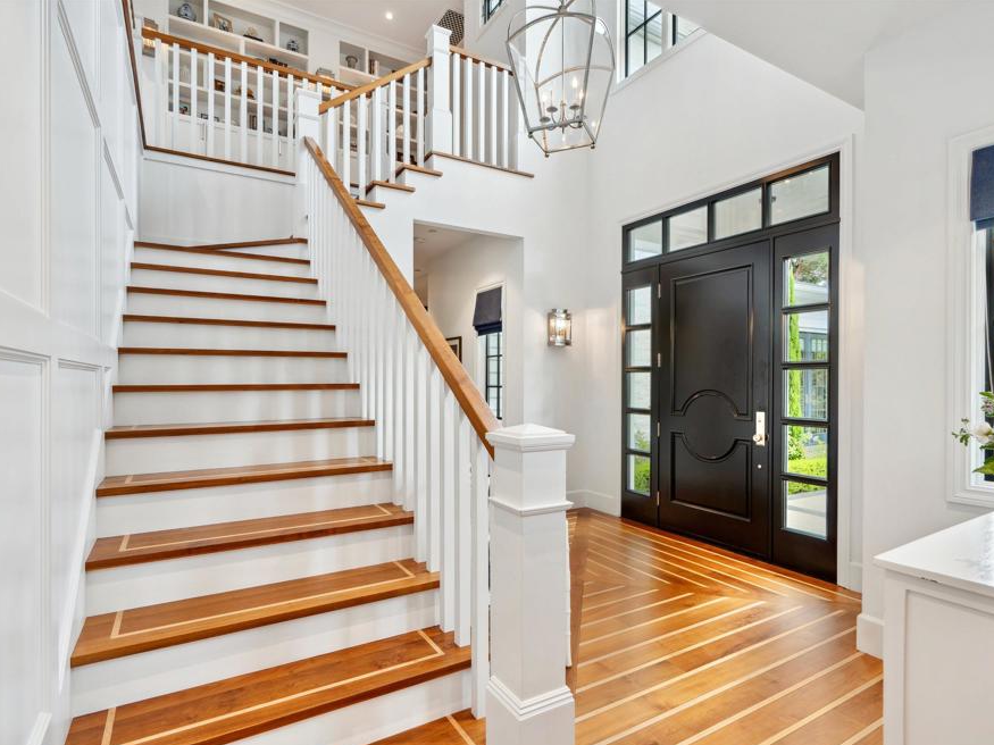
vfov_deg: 71.6
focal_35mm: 18
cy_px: 387
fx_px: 517
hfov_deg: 87.8
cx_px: 498
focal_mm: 16
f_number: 5.6
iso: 100
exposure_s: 1/8
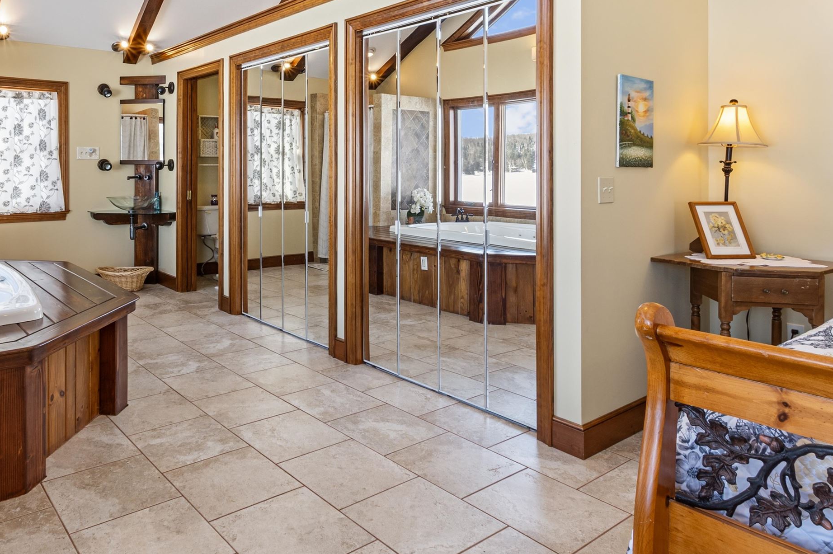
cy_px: 171
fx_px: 578
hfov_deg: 70.0
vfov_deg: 50.0
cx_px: 295
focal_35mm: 25
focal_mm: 10
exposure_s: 1/6
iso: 64
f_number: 11
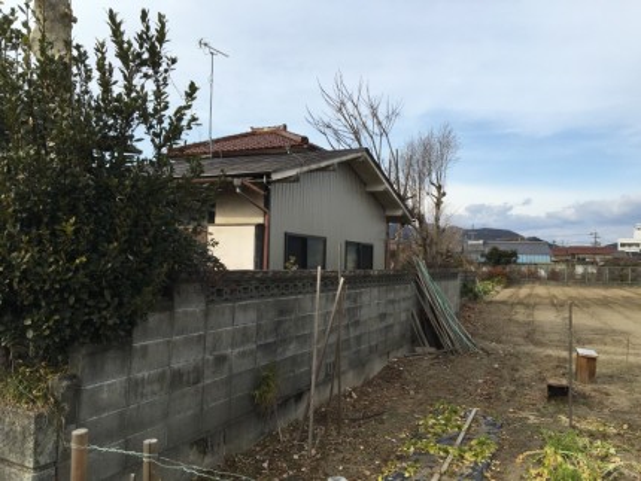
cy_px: 240
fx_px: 537
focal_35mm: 29
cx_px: 320
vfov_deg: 48.3
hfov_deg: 61.6
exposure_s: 1/1374
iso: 25
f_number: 2.2
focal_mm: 4.15
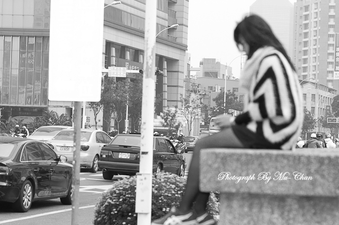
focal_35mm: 128
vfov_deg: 10.7
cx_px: 170
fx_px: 1199
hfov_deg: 16.1
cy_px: 112
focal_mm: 85
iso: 640
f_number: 4.5
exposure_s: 1/2500
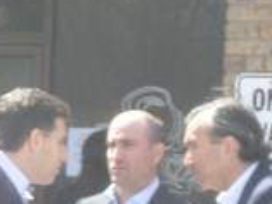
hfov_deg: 7.9
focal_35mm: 246
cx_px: -74
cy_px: 280
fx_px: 1934
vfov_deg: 6.0
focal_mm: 12
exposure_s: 1/125
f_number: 4.1
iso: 80
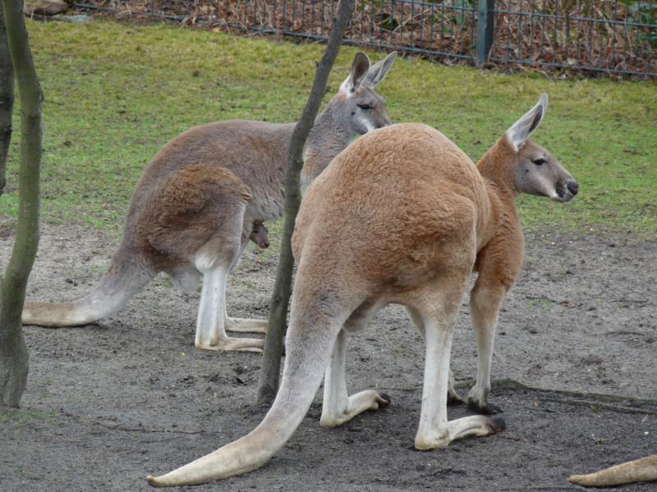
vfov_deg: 5.3
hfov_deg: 7.1
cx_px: 328
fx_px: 5276
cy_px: 246
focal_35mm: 278
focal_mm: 49.3
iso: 100
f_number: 3.7
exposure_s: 1/60
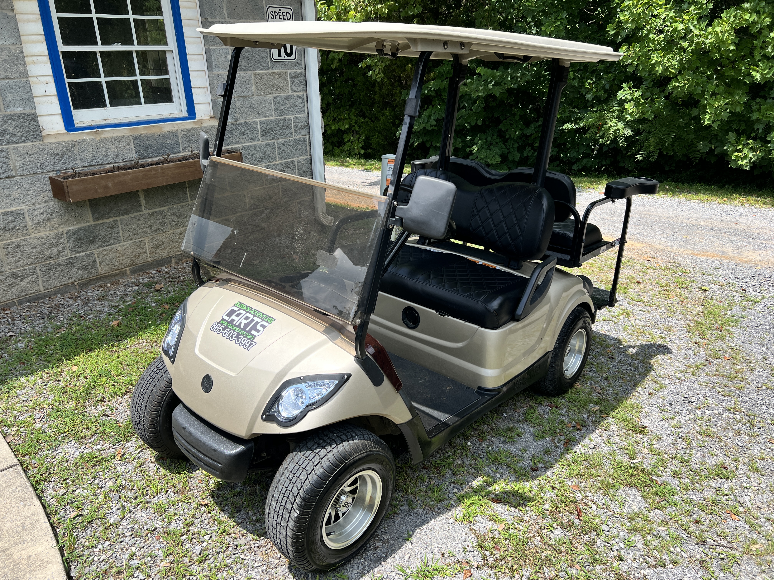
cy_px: 290
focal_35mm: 26
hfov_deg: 67.3
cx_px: 387
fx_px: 581
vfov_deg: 53.1
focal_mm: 5.7
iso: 50
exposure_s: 1/2208
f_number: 1.5
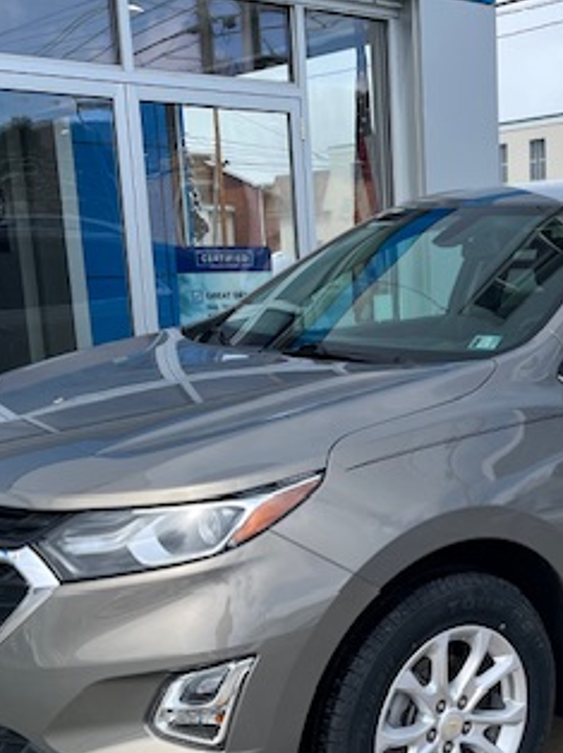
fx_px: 1151
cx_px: 462
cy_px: 496
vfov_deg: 35.9
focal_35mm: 53
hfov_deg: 26.9
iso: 50
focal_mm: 5.1
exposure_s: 1/2513
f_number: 1.6
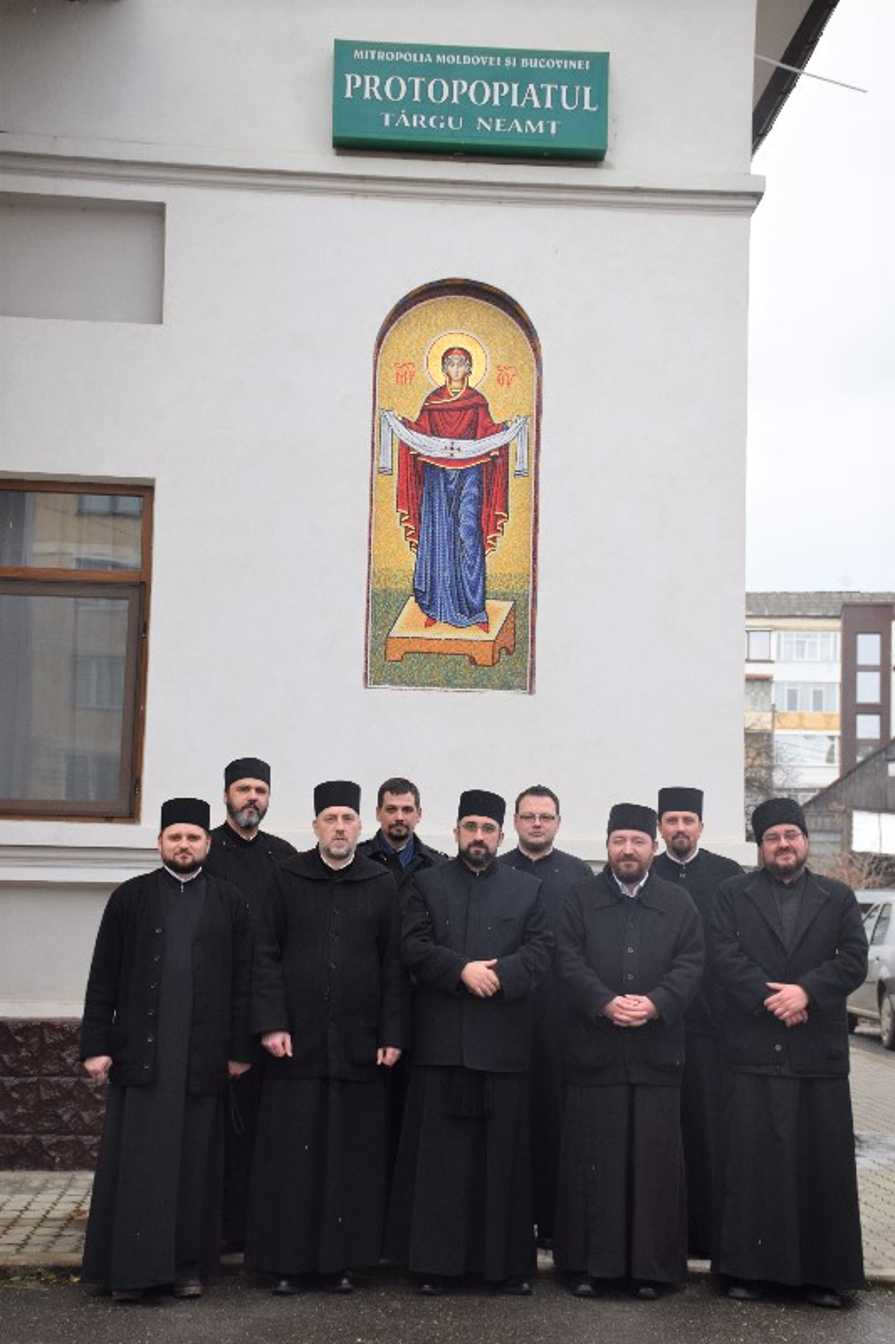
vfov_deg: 35.1
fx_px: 2126
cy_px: 672
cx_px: 448
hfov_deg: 23.8
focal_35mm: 57
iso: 400
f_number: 7.1
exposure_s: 1/160
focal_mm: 38
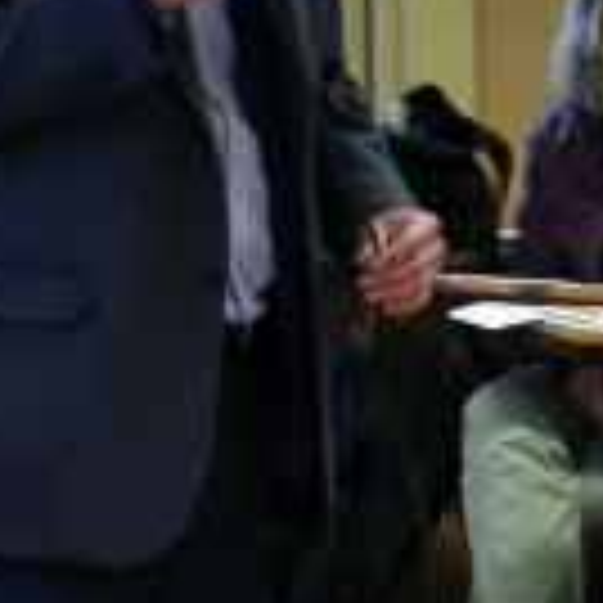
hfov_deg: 5.5
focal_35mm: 293
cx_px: 1984
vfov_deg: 6.0
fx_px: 5774
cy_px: 106
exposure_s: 1/60
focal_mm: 30
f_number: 4
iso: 1100
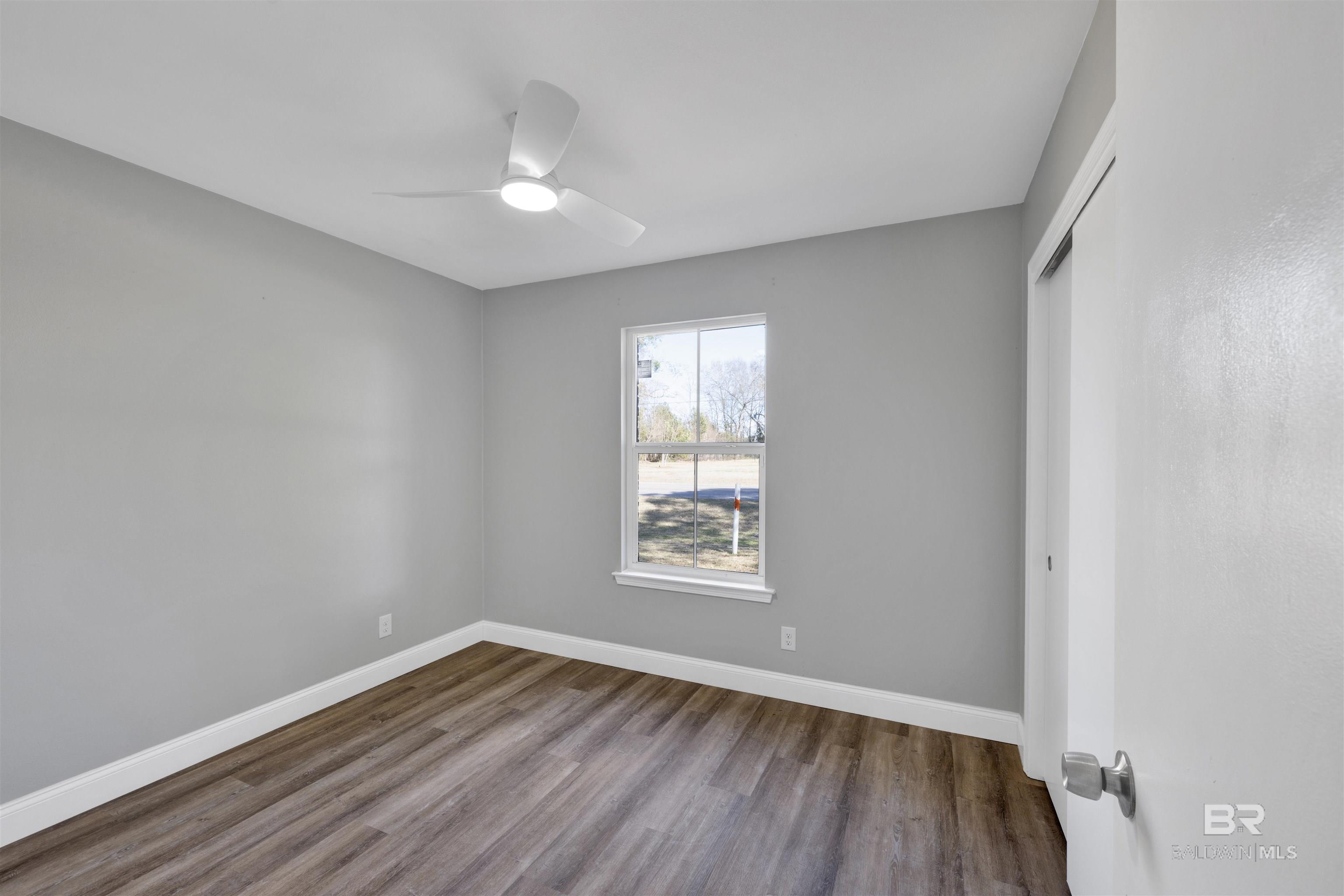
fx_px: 523
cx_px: 672
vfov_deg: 81.2
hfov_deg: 104.3
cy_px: 448
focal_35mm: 14
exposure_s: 1/13
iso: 400
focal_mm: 14
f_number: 11
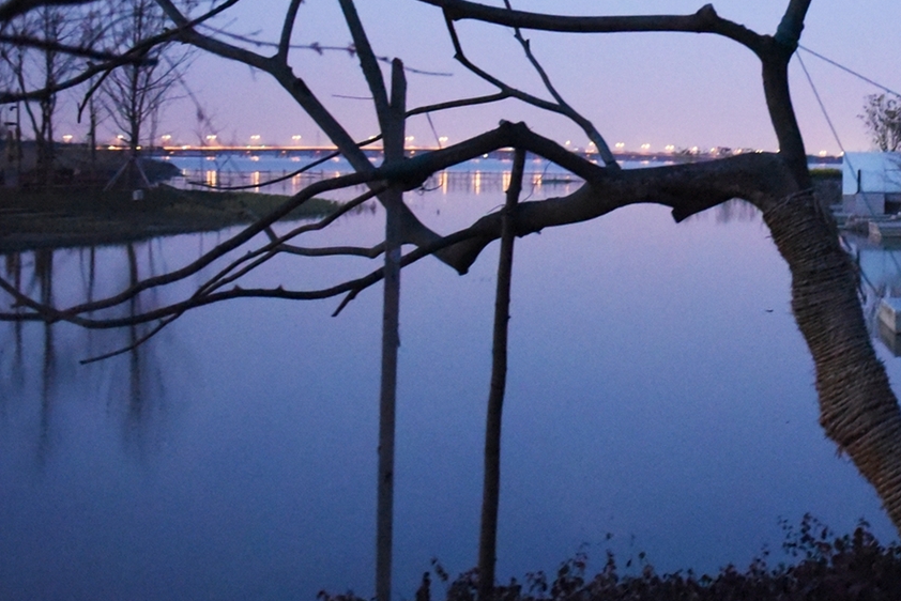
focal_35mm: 57
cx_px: 1047
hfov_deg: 30.4
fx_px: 1427
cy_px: 178
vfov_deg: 23.6
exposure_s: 1/13
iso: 12800
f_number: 2.8
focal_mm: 24
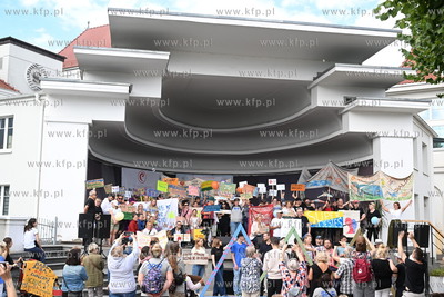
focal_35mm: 44
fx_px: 543
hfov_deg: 44.5
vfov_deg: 30.5
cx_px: 222
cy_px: 148
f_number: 5.6
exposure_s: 1/200
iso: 250
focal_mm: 44
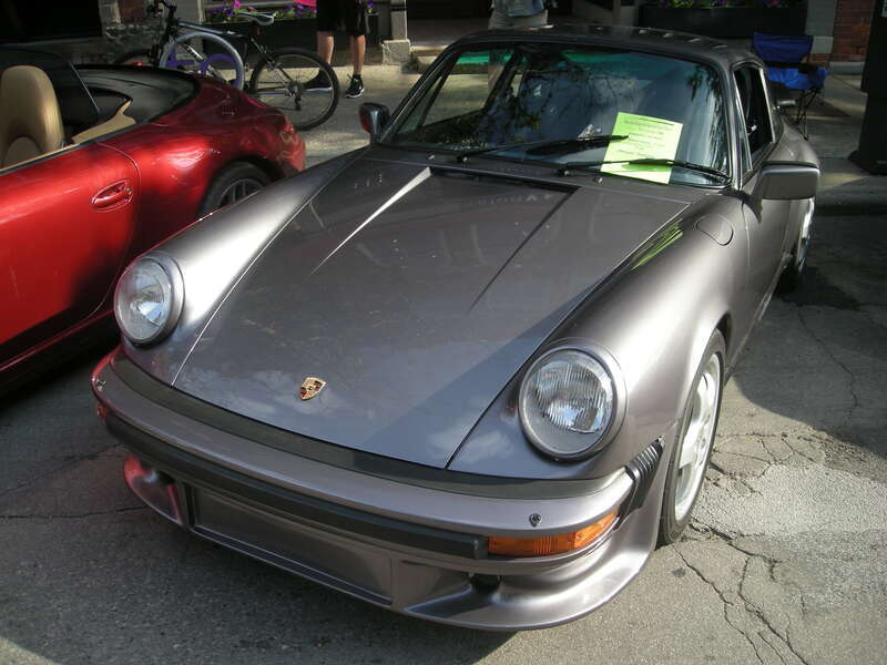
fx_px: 897
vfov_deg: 40.7
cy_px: 332
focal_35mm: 35
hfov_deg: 52.6
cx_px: 444
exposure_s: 1/270
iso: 50
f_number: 2.8
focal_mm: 5.7
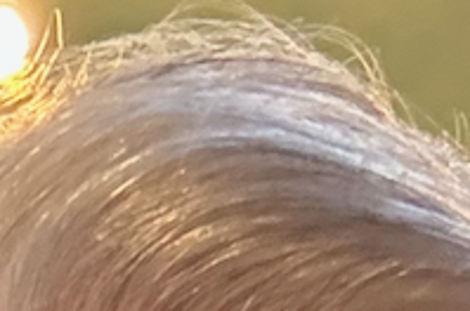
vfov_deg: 5.7
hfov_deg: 10.0
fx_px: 2620
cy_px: 1310
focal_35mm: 201
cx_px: -201
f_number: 1.9
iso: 400
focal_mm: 2.69
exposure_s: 1/25
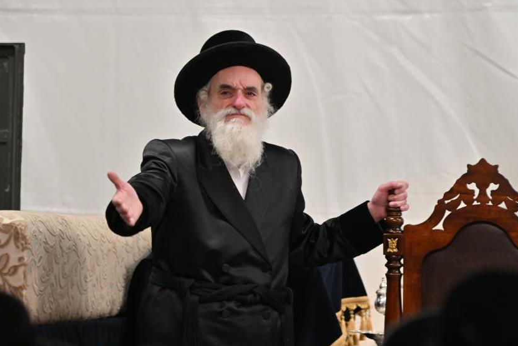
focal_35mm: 148
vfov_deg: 9.3
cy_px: 136
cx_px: 297
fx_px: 2130
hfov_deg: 13.9
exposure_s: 1/125
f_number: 4
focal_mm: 120
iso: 800
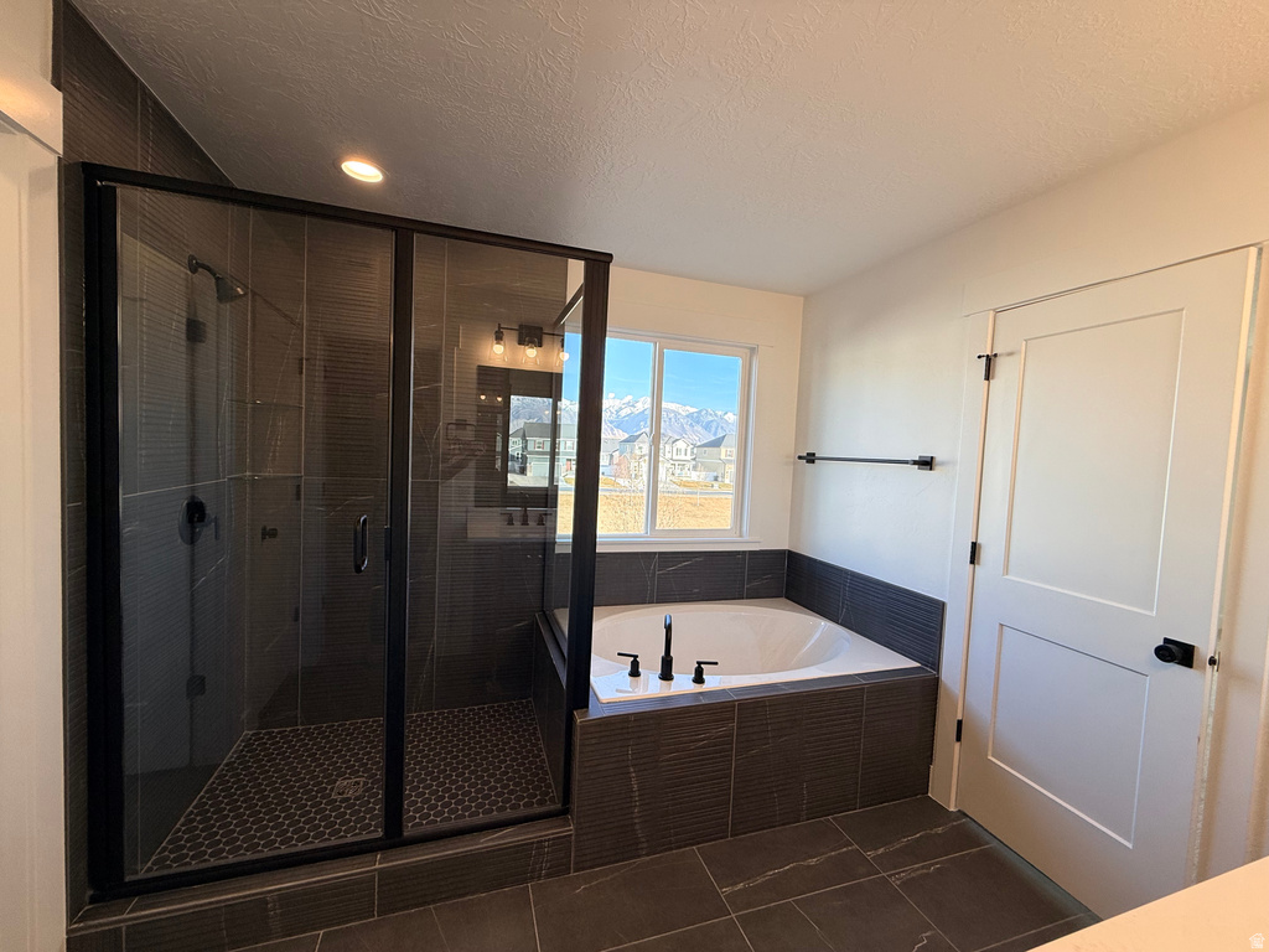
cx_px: 634
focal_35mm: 14
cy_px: 476
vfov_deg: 85.7
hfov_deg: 102.1
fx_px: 513
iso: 64
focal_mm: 2.22
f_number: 2.2
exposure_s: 1/152
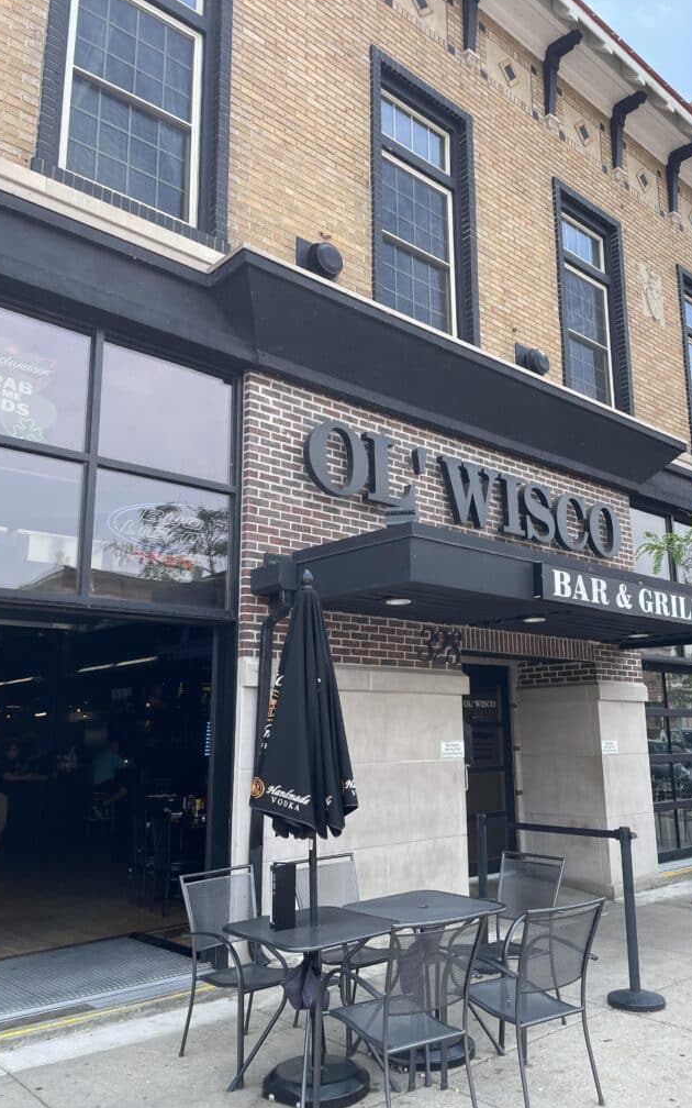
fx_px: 845
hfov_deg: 44.4
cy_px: 555
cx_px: 391
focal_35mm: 28
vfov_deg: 66.5
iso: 32
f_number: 1.6
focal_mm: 4.2
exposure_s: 1/831
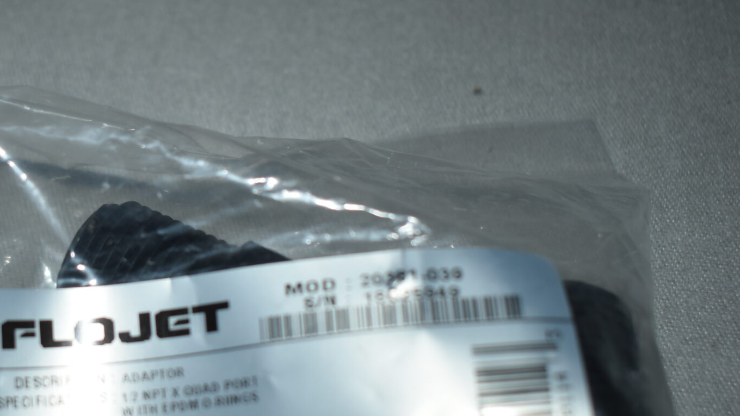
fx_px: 1393
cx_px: 125
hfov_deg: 28.9
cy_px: 246
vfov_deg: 17.0
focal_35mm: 71
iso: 100
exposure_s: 1/125
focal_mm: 24
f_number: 3.8
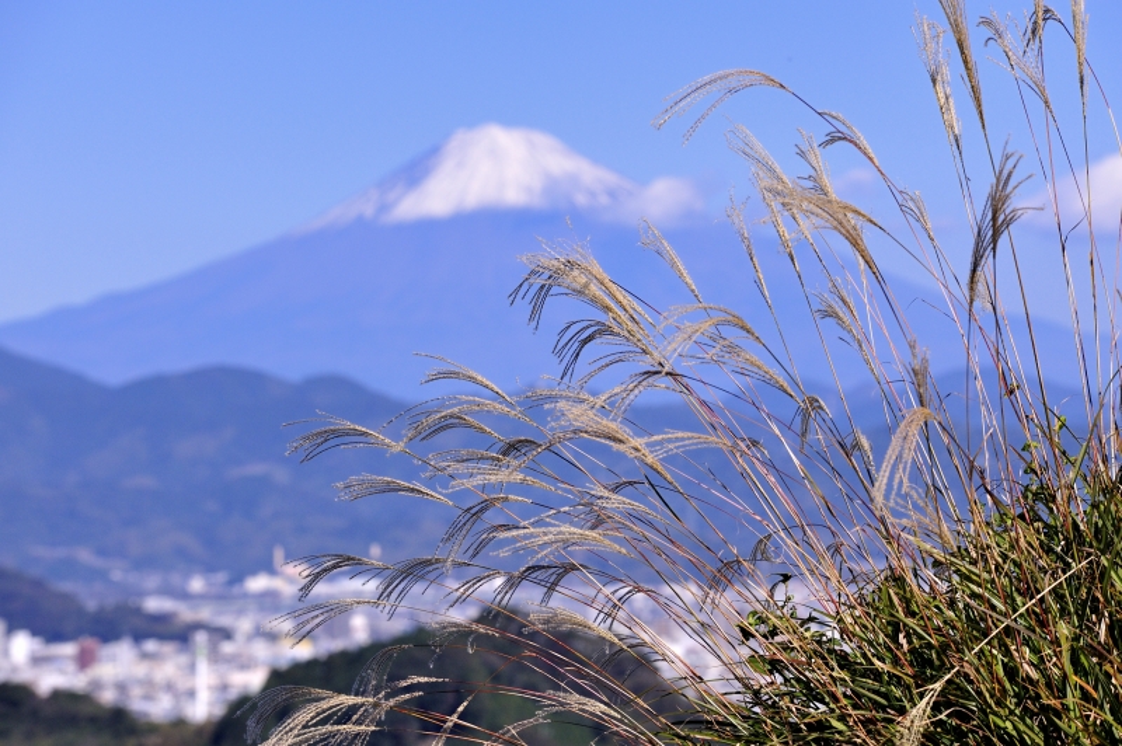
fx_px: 6228
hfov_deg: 10.3
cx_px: 561
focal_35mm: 200
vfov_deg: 6.9
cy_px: 373
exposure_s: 1/320
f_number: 11
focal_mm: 200
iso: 1600
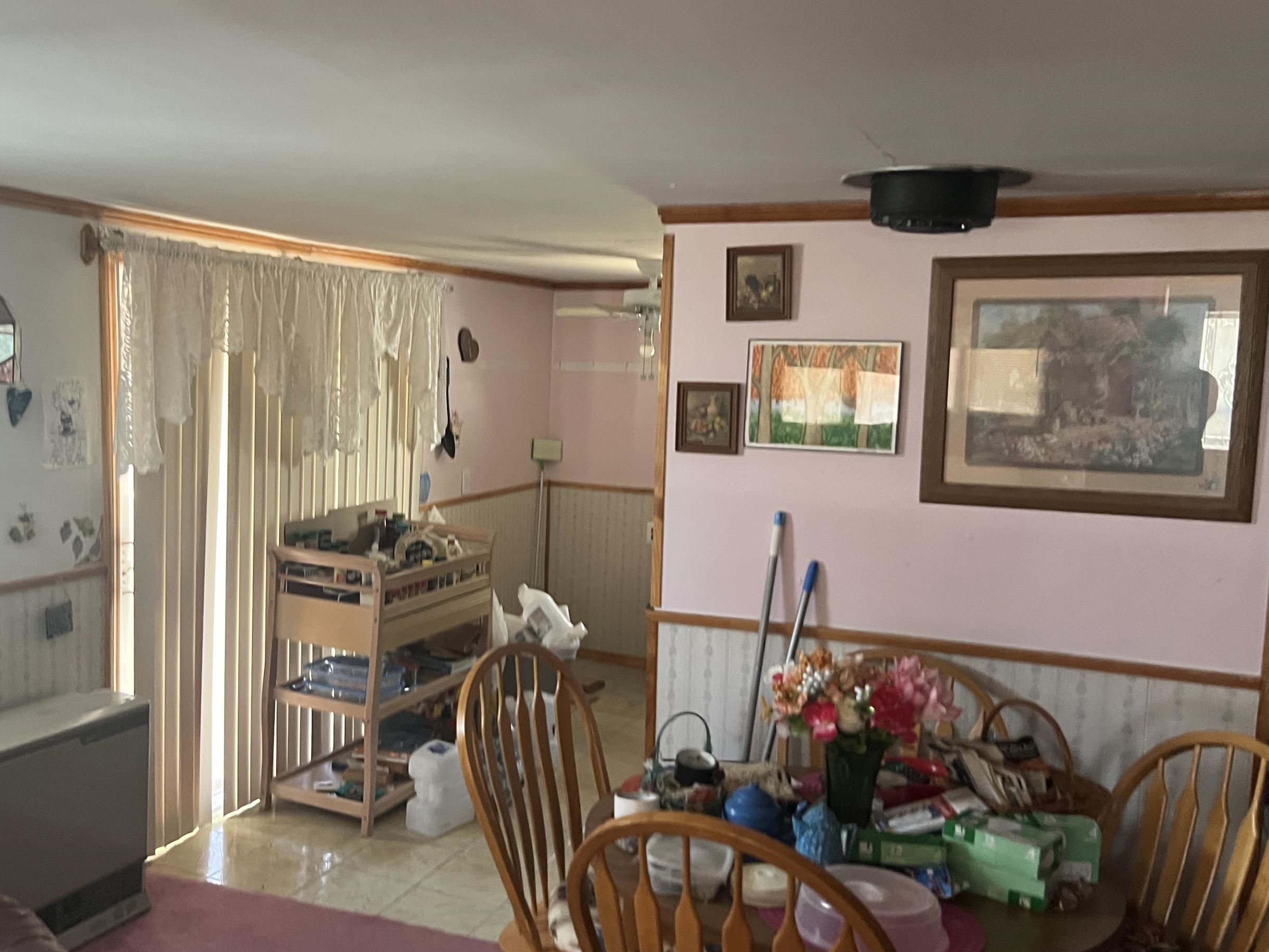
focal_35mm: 33
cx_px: 501
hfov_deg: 54.9
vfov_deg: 42.9
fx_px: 1210
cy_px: 478
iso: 500
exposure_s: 1/60
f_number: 1.5
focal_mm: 5.7
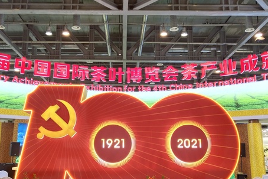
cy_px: 100
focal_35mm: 44
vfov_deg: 30.5
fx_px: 328
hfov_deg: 44.5
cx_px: 124
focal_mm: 3.95
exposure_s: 1/100
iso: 179
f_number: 1.8
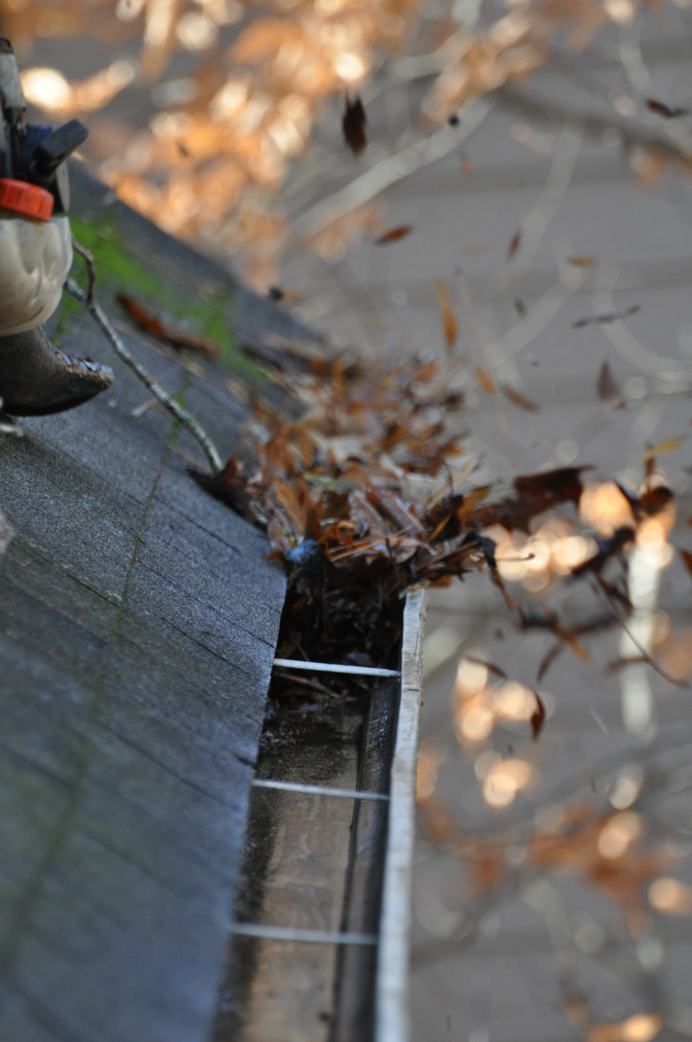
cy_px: 521
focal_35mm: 450
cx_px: 346
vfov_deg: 4.6
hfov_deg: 3.0
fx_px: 13008
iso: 800
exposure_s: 1/200
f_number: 5.6
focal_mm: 300
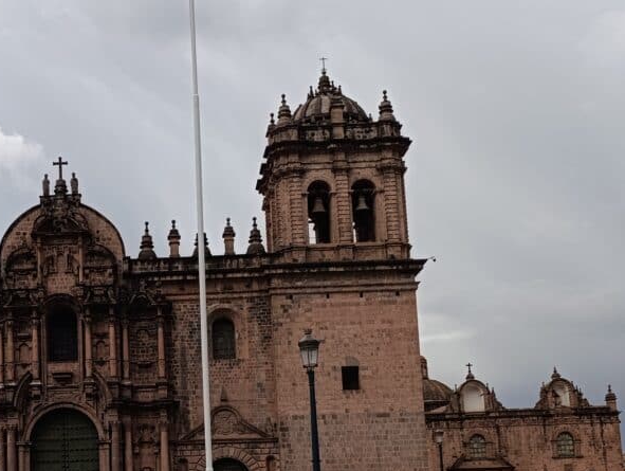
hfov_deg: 33.3
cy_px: 404
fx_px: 1013
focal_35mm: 56
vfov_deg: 25.5
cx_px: 122
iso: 50
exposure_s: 1/461
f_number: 1.6
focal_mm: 6.14
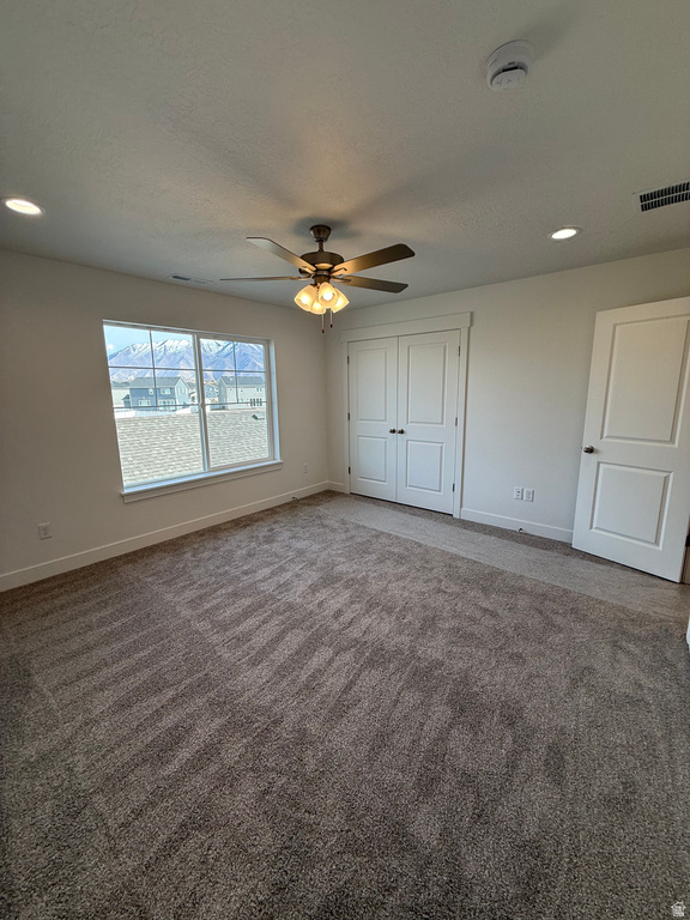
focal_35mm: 14
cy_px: 460
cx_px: 345
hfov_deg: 85.7
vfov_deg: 102.1
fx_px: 372
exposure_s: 1/180
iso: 64
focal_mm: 2.22
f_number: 2.2
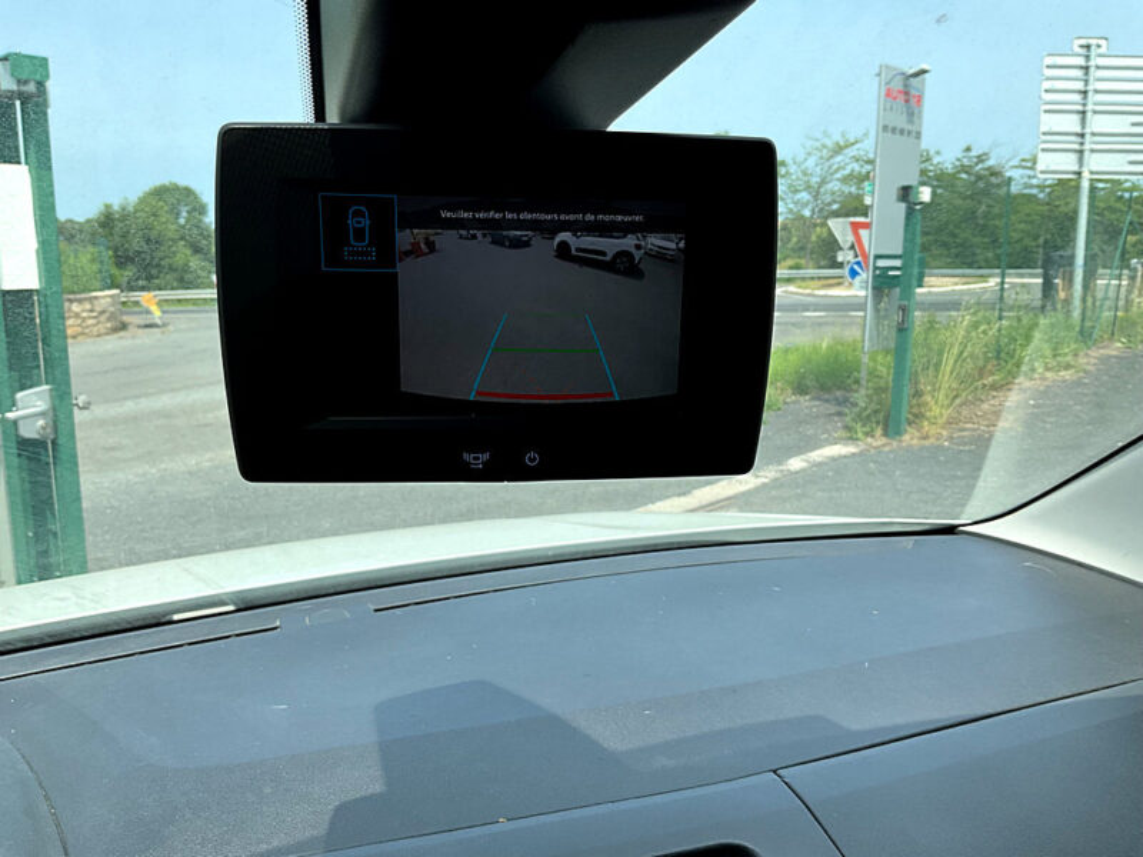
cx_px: 572
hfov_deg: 61.7
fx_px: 958
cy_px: 428
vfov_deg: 48.2
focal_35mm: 29
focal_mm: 3
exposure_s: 1/739
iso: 25
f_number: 1.8
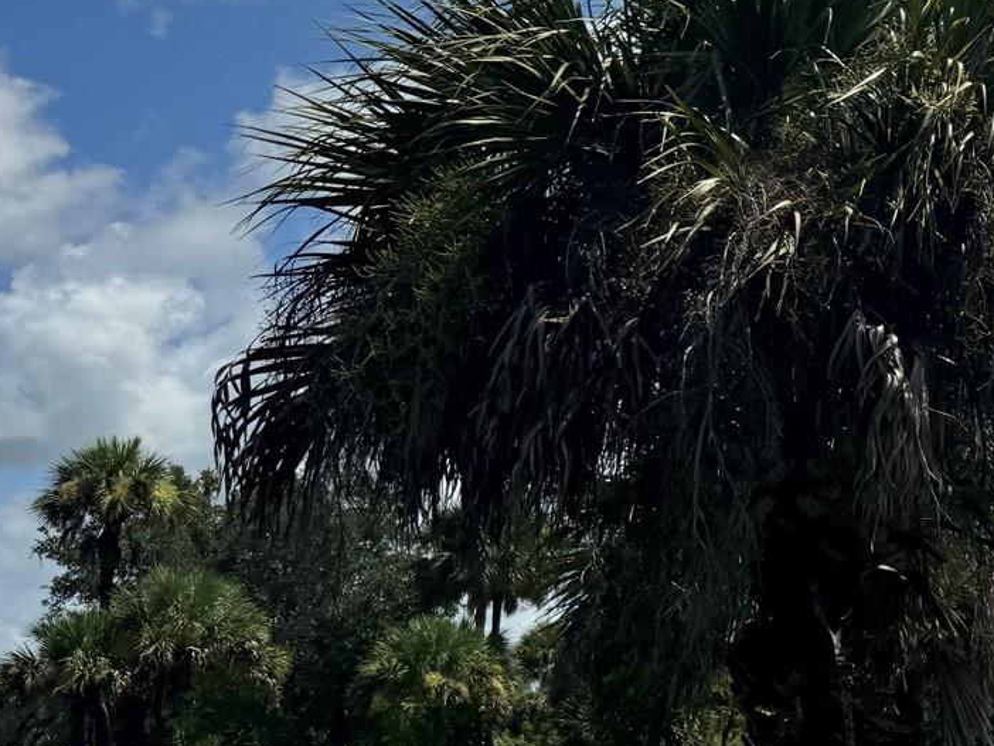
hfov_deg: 23.3
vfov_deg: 21.0
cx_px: 1419
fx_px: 2011
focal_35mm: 70
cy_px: 300
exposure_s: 1/15152
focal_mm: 6.76
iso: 100
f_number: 1.78
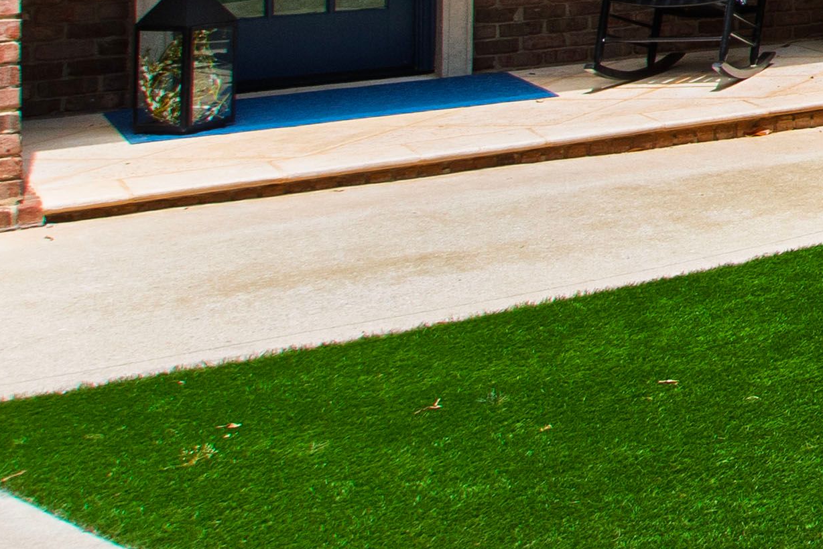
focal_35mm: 68
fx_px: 1555
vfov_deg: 18.5
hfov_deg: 17.7
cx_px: 1741
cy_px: -188
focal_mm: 10
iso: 100
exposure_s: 1/200
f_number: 8
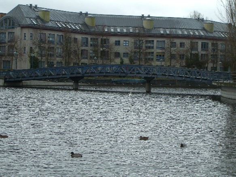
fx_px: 545
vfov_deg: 18.4
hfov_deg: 24.4
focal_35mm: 80
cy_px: 88
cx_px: 118
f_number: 4.4
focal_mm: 16.6
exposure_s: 1/100
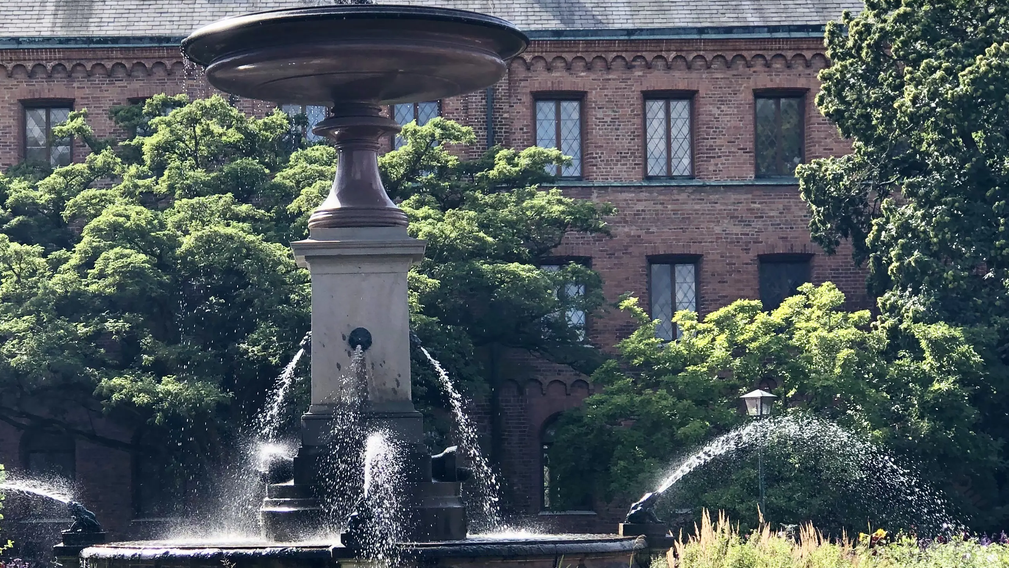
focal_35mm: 97
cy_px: 388
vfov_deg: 12.5
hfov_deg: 21.9
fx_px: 2595
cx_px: 328
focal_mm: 6.6
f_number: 2.8
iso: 20
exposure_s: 1/223
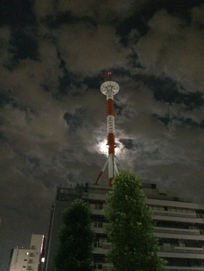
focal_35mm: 30
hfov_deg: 46.8
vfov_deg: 60.0
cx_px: 102
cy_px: 136
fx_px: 236
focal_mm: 4.12
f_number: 2.2
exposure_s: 1/15
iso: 2500
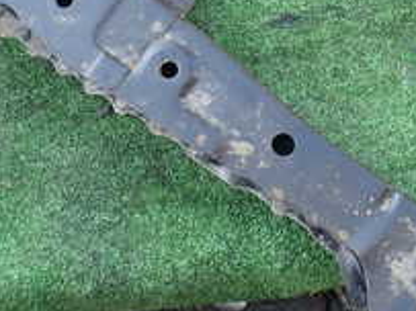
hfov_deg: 25.6
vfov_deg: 19.5
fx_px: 889
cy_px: 23
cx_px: 55
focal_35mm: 74
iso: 100
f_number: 2.8
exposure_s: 1/60
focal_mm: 4.5
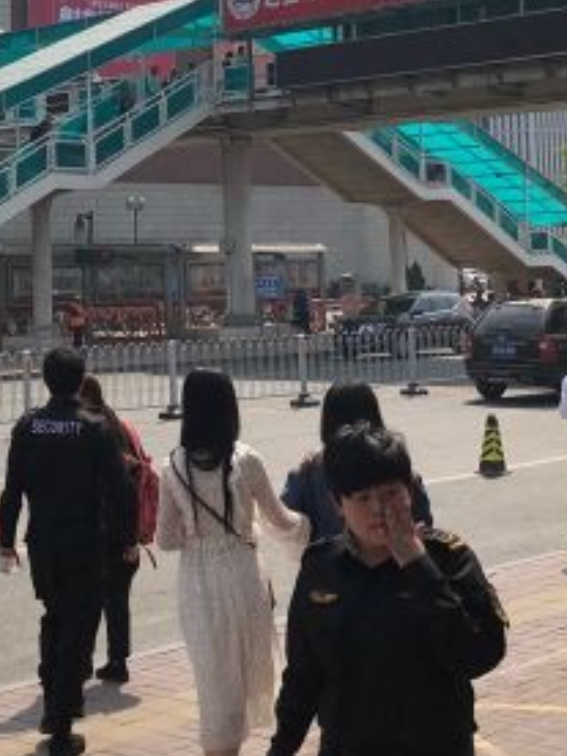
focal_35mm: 71
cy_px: 194
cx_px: 53
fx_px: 1551
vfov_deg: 27.1
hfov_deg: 20.3
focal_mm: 3.99
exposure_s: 1/4367
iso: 25
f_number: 1.8
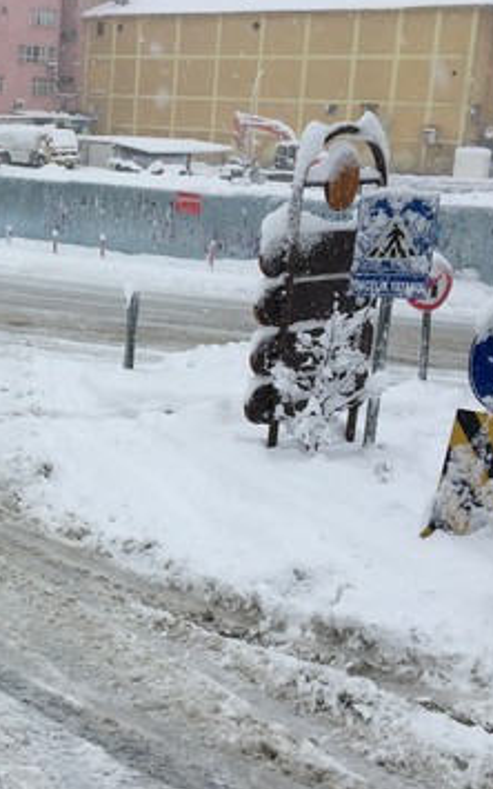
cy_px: 405
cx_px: -29
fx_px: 1246
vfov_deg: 35.1
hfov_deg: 21.4
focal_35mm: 58
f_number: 2.2
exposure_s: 1/1014
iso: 32
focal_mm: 4.15
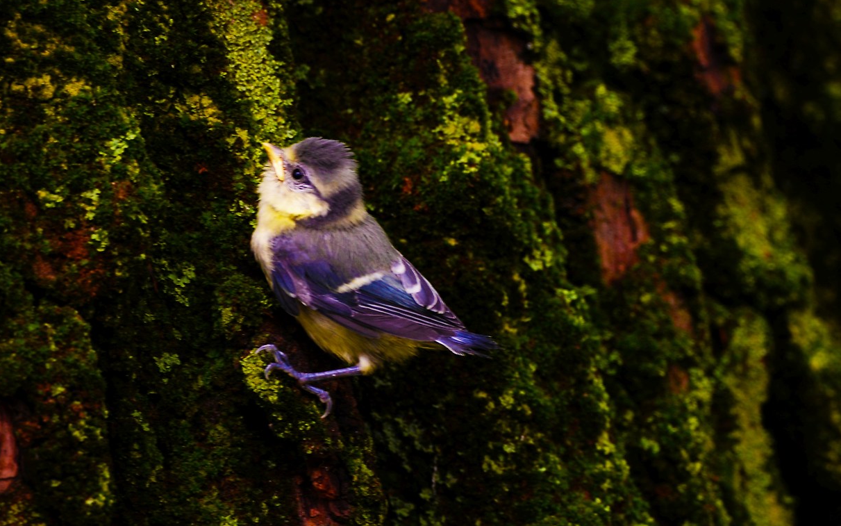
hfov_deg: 1.7
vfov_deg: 1.1
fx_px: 27780
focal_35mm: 1212
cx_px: 463
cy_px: 205
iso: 320
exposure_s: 1/20
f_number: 7.1
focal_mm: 600
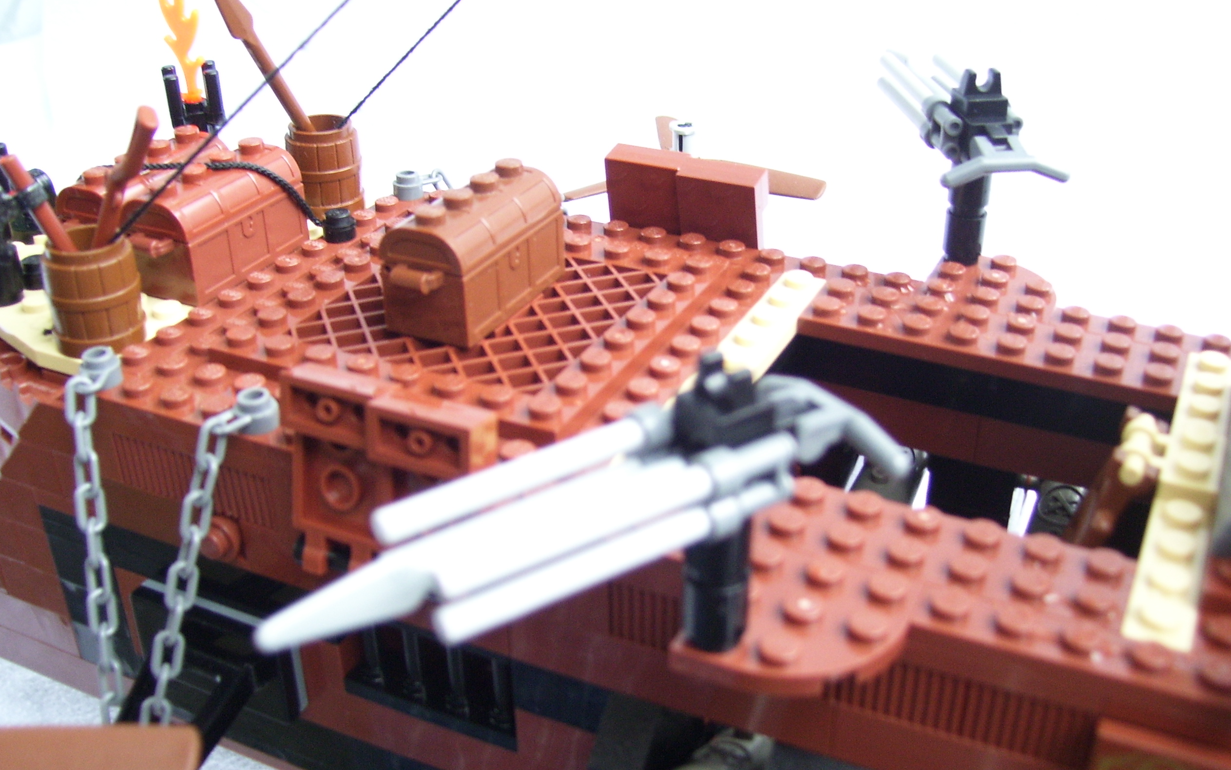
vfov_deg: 31.9
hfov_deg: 49.3
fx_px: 1342
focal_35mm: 40
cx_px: 620
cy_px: 461
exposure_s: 1/30
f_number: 2.7
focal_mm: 6
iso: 160
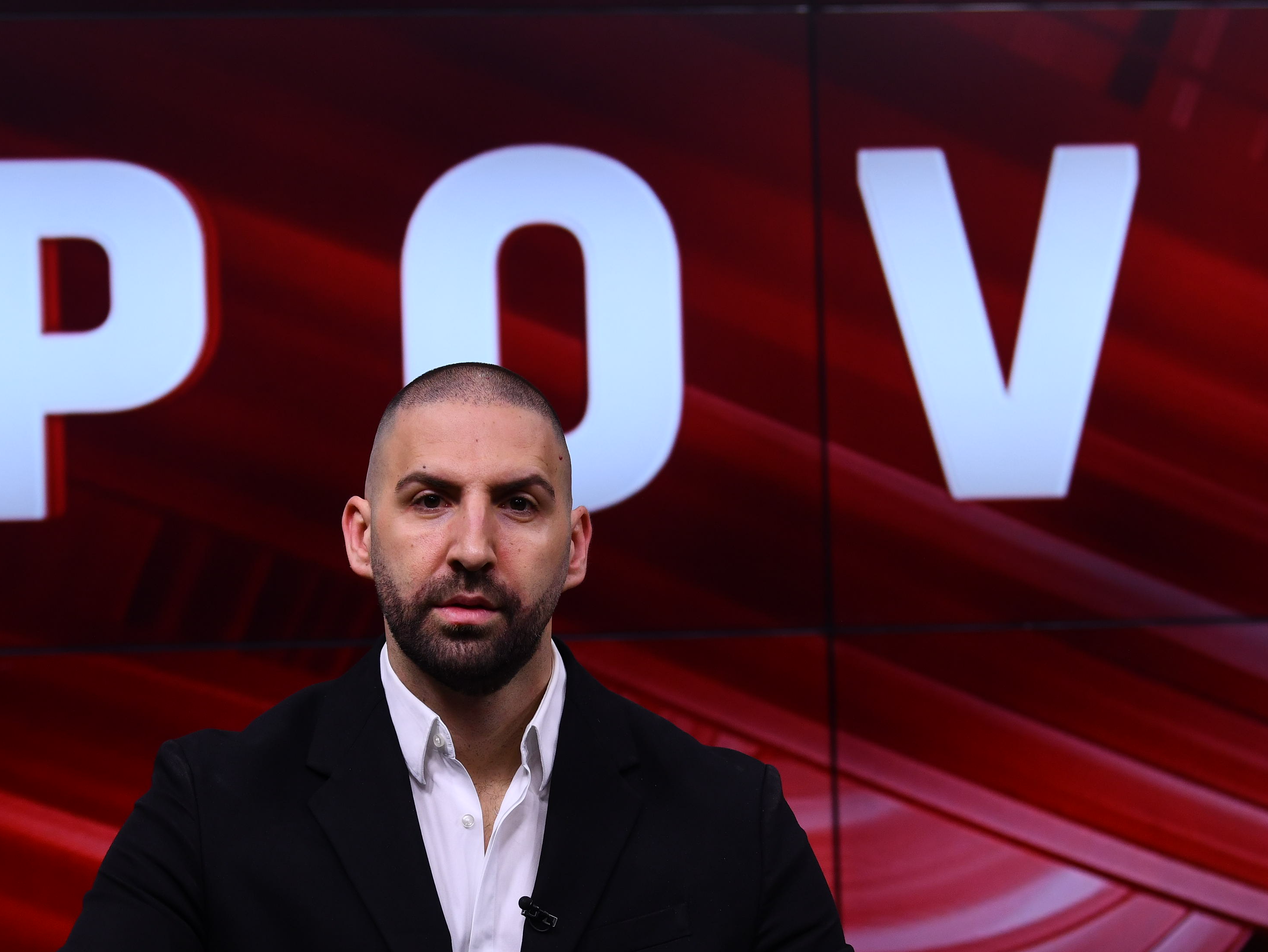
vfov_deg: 7.1
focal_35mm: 208
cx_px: 620
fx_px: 7620
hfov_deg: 9.5
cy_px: 824
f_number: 4
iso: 320
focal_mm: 102
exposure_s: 1/250
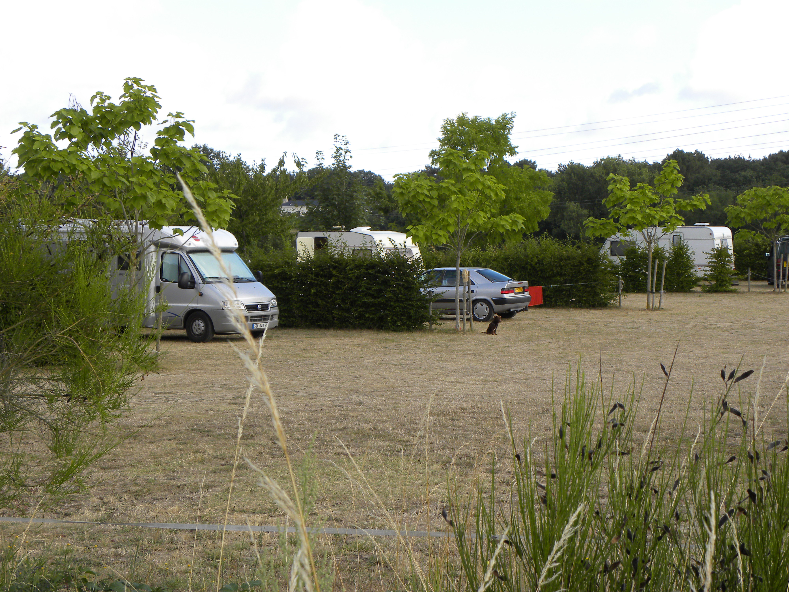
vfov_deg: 22.3
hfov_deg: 29.4
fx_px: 1504
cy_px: 296
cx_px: 394
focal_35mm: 66
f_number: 4.5
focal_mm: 11.8
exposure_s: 1/168
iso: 64
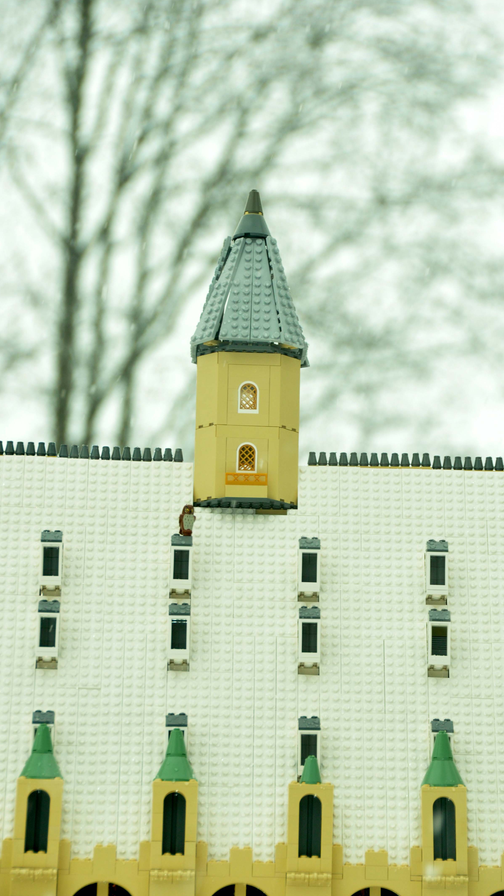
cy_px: 447
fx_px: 3933
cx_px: 293
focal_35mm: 166
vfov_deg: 13.0
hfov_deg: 7.3
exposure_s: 1/200
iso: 500
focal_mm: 105
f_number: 9
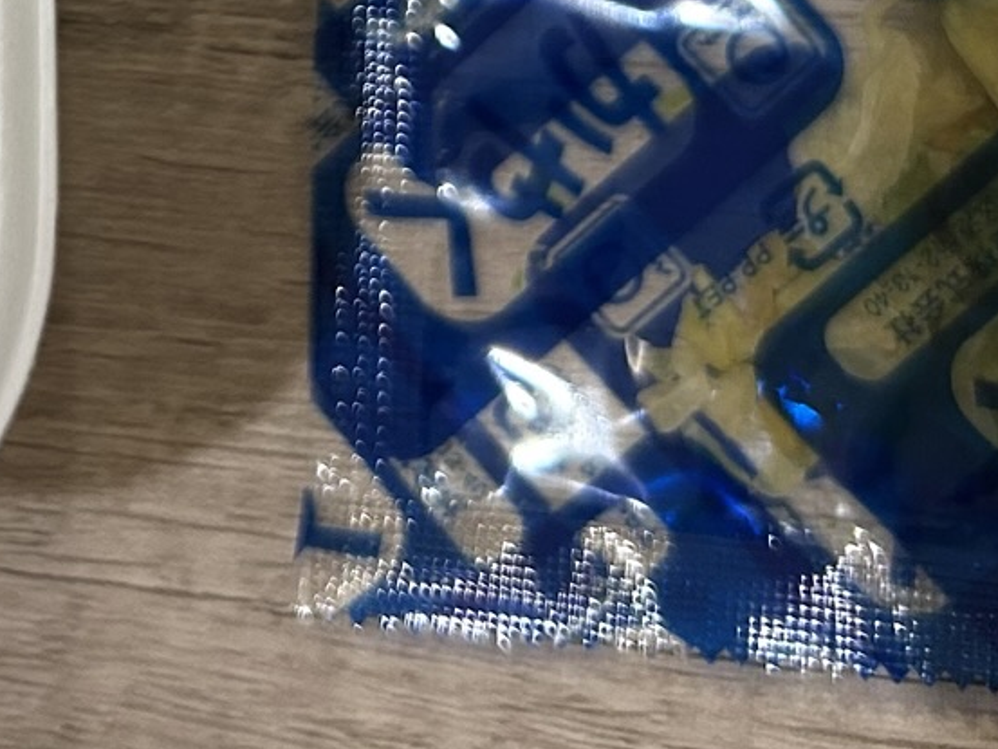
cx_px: -69
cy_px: -480
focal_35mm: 94
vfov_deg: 14.3
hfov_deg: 20.0
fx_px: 2711
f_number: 1.5
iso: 100
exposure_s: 1/100
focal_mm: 5.7
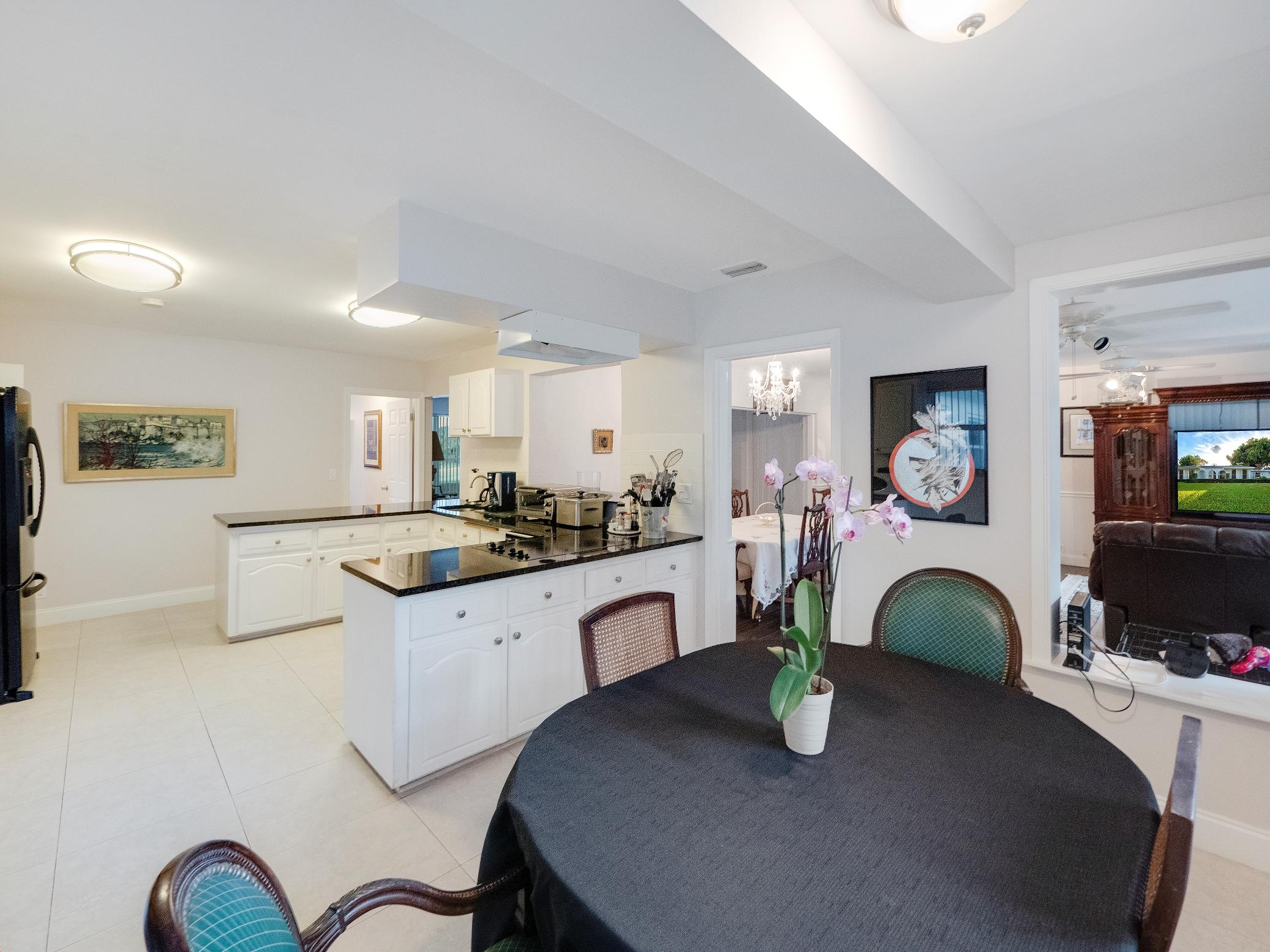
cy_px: 476
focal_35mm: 14
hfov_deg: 102.1
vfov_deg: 85.7
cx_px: 635
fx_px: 514
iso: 320
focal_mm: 7
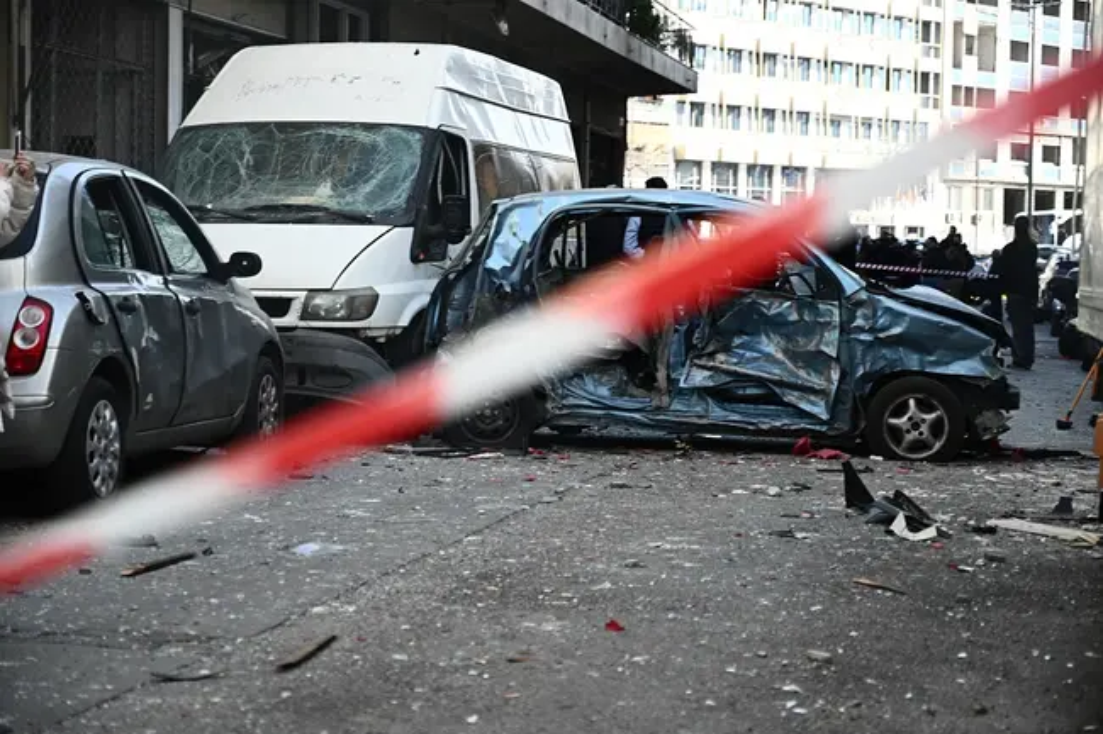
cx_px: 552
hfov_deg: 28.9
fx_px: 2144
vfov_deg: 19.4
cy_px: 367
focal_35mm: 70
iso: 64
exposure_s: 1/100
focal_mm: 70
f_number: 4
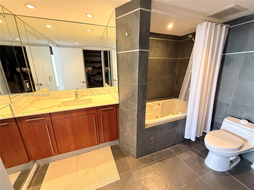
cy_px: 95
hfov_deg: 102.1
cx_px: 127
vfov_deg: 85.7
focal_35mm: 14
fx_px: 103
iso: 640
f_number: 2.2
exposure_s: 1/60
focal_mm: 2.22
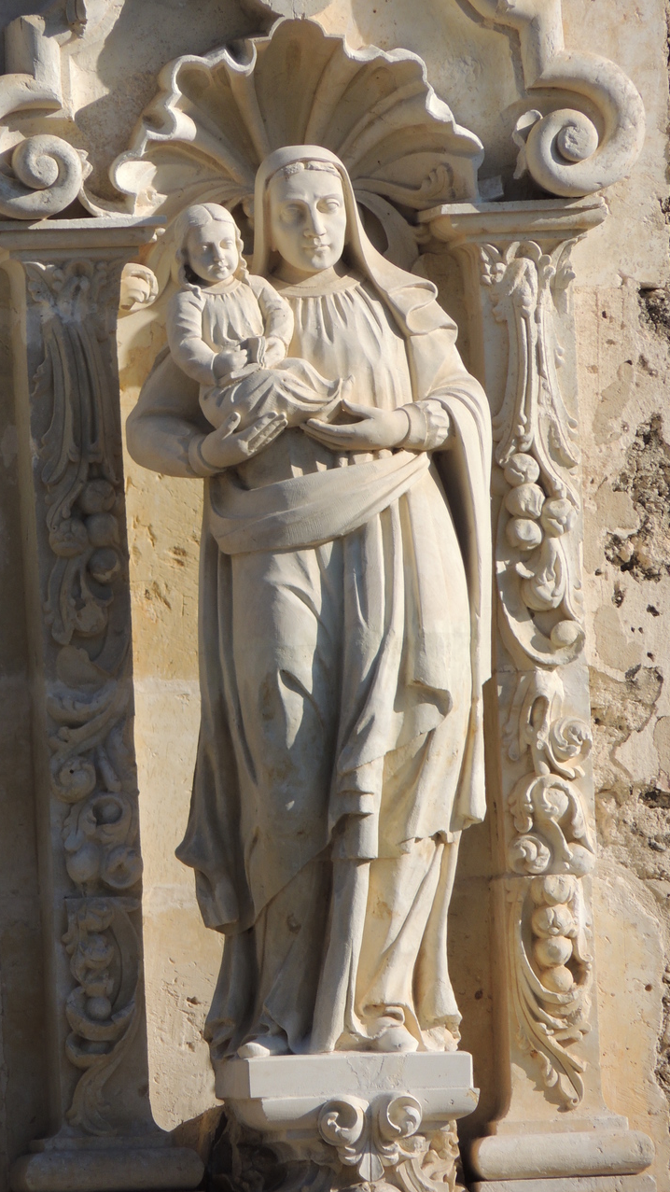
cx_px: 271
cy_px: 596
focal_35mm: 819
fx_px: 25875
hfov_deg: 1.5
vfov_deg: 2.6
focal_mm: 133.7
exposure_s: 1/640
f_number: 5.1
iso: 100
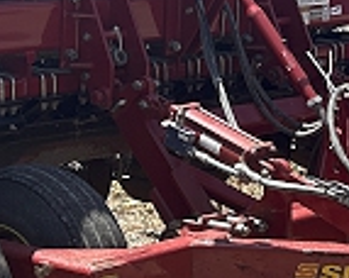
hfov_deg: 13.6
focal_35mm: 142
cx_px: 225
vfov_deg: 10.8
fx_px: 1465
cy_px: 63
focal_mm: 5.7
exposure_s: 1/3077
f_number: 1.5
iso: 50
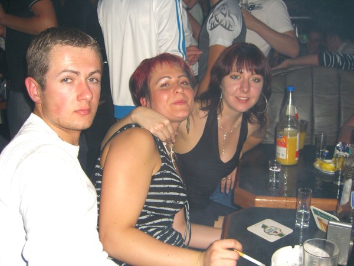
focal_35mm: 38
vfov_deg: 37.7
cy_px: 133
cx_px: 177
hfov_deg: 49.0
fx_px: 389
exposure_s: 1/60
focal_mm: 7.9
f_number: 2.8
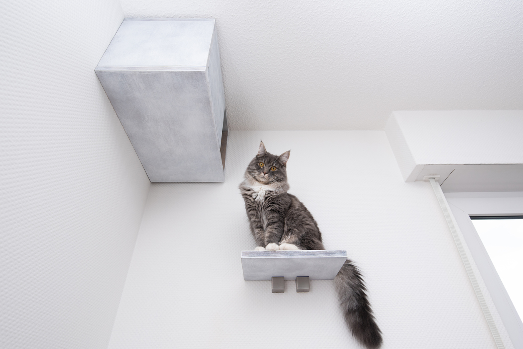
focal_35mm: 20
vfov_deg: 62.0
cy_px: 174
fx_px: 291
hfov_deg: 84.0
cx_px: 262
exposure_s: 1/200
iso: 200
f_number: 5.6
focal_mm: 20
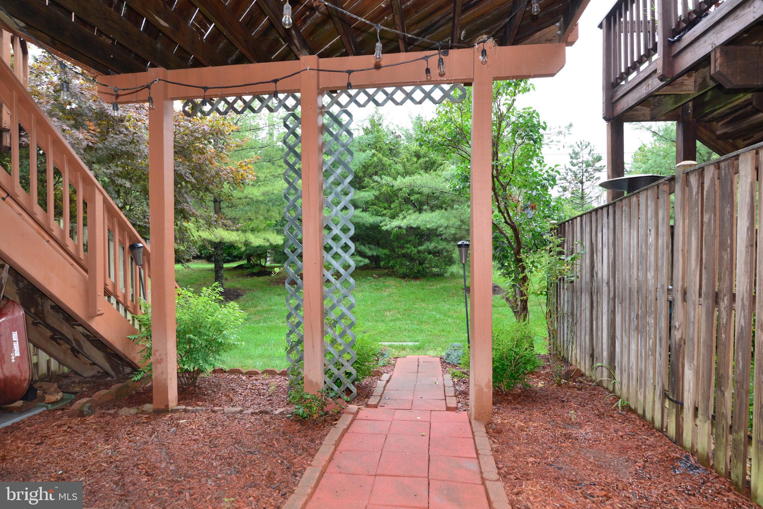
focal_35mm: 20
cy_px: 254
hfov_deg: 84.0
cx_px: 382
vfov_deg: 62.0
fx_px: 424
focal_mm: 20
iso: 800
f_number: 5.6
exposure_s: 1/200
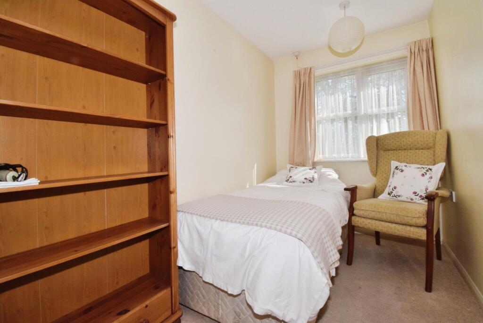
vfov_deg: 77.4
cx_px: 242
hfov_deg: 100.4
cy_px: 162
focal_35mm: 15
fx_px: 201
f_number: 22
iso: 1000
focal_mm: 10
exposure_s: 1/60
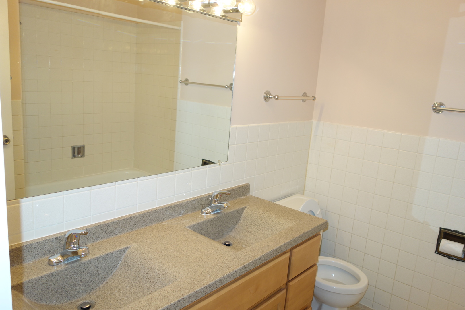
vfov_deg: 46.4
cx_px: 232
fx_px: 362
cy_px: 155
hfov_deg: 65.5
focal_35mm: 28
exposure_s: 1/100
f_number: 2.2
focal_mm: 10.4
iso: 200
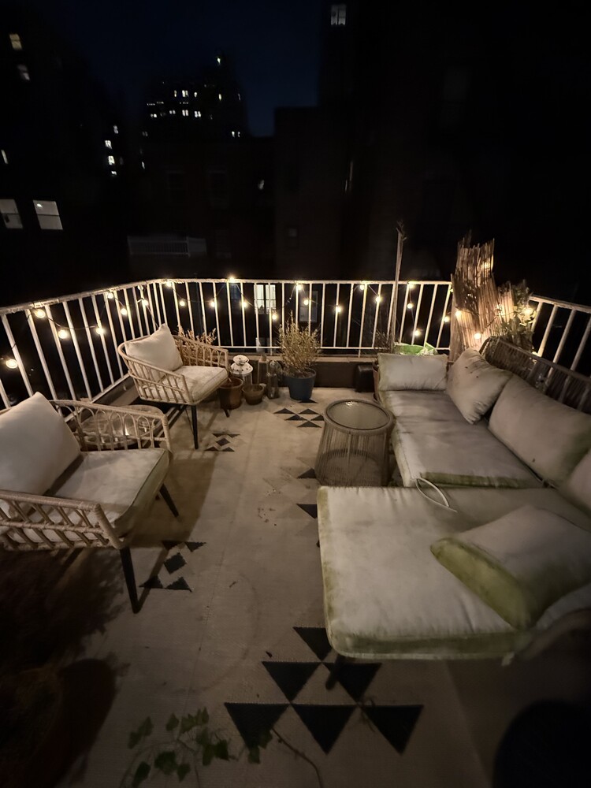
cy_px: 394
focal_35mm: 14
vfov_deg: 102.1
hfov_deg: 85.7
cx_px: 296
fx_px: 319
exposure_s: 1/30
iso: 1250
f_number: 2.2
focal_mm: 2.22
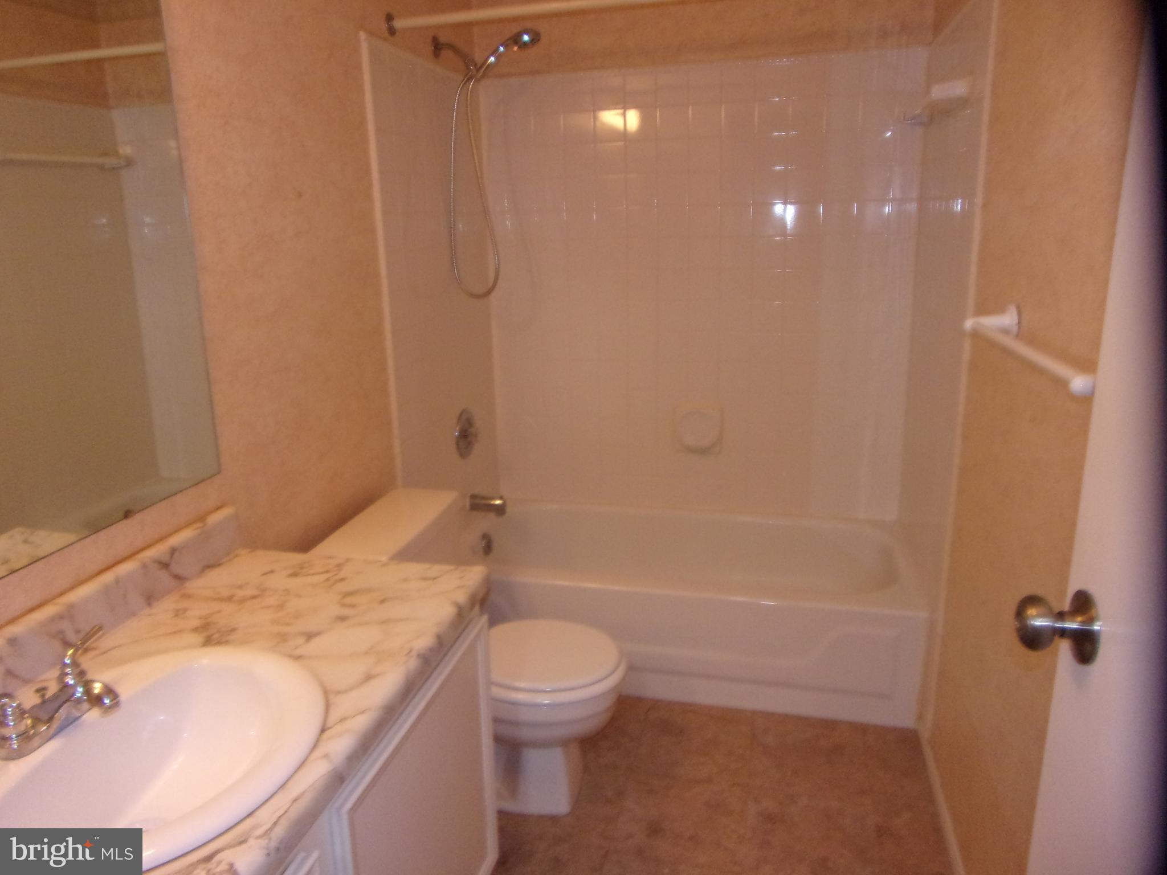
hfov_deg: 71.6
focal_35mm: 24
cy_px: 438
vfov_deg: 56.8
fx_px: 809
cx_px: 584
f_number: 3.3
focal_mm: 4.3
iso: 200
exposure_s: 1/34
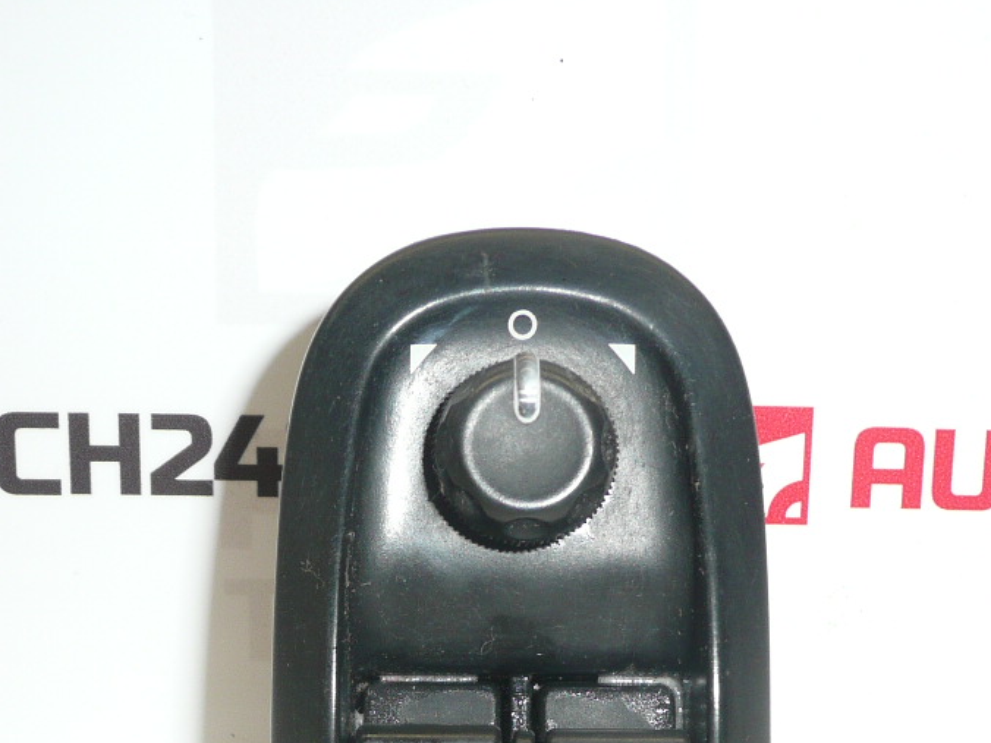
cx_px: 493
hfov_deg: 36.2
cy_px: 687
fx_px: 1517
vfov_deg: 26.5
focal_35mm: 53
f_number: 3.3
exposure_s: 1/80
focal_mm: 4.6
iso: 100
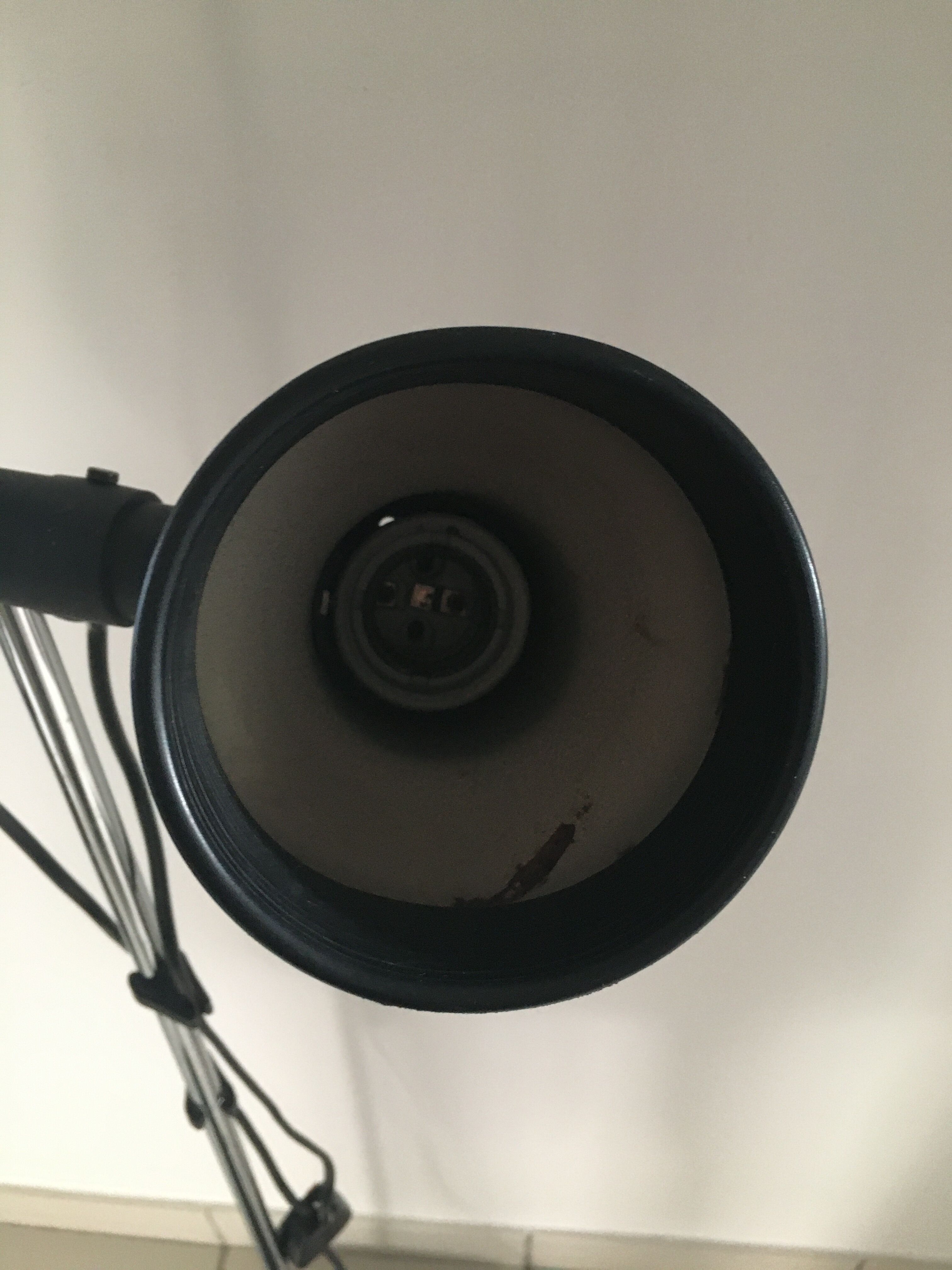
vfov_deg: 61.7
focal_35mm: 29
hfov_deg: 48.2
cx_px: 476
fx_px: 1063
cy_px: 635
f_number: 2.2
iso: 200
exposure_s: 1/25
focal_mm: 4.15
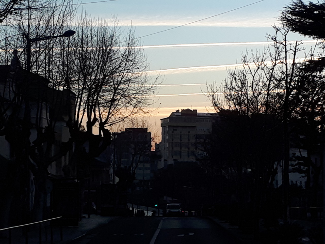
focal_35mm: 27
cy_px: 122
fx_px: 253
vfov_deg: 51.4
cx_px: 162
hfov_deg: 65.3
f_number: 1.9
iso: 100
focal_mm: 3.6
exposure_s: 1/798
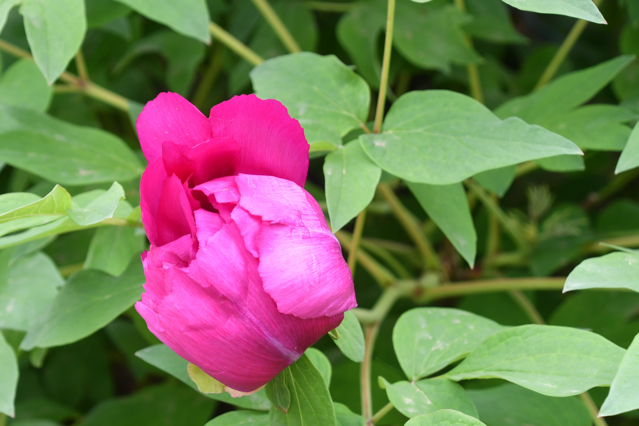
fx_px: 2396
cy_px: 264
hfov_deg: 15.2
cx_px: 234
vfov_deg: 10.2
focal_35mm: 135
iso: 400
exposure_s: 1/125
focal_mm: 70
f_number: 8
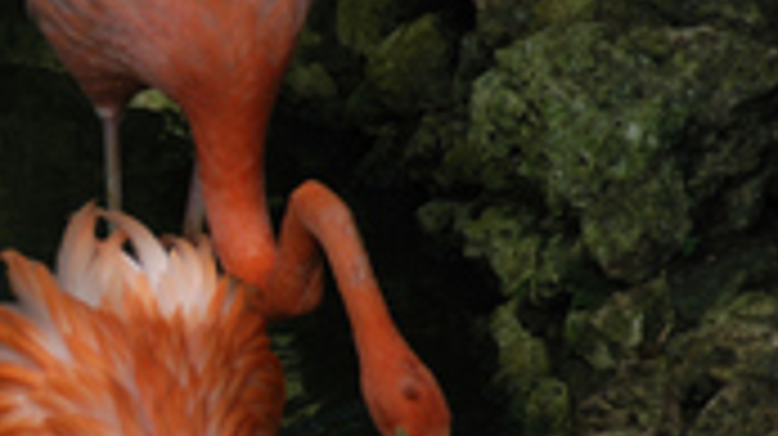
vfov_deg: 1.0
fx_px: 26200
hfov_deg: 1.7
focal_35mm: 1271
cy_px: 301
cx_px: -18
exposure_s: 1/160
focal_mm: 200
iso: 100
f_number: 5.6
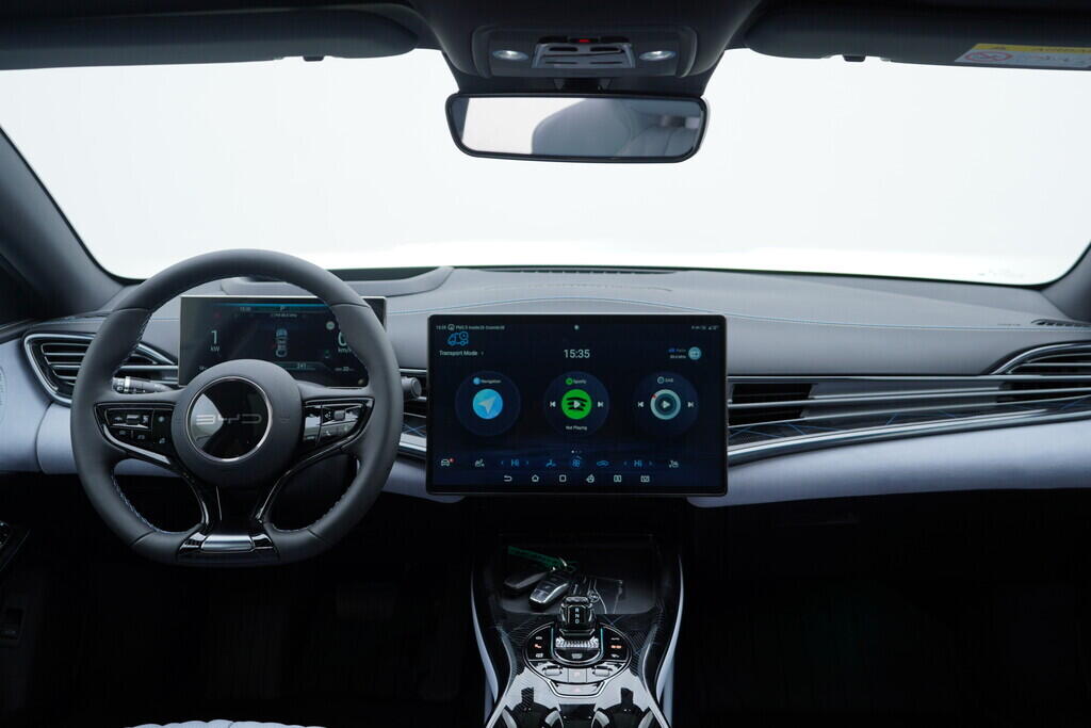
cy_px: 364
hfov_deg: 53.1
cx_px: 546
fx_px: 1091
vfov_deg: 36.9
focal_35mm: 36
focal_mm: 24
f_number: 3.2
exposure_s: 1/50
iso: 125
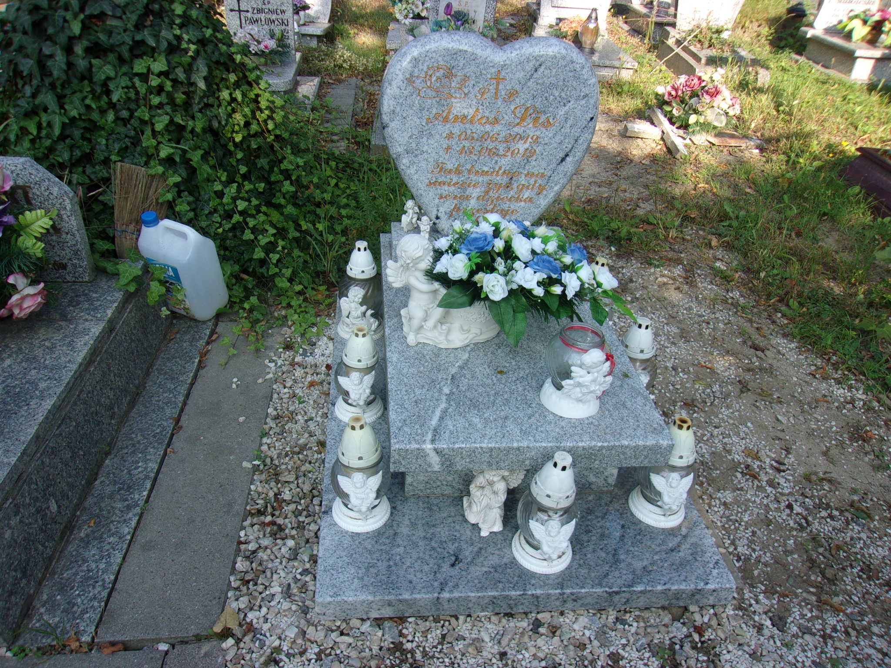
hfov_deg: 65.3
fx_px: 695
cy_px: 334
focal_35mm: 27
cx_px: 446
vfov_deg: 51.4
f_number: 3
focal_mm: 4.9
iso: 80
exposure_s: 1/340
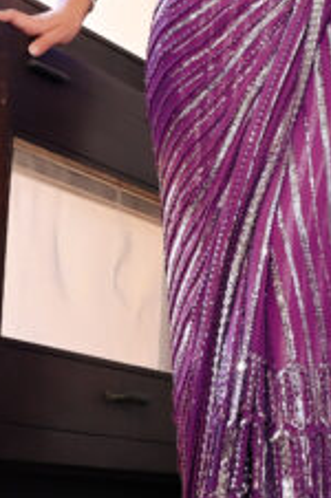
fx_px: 1937
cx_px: 291
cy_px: -216
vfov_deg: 13.9
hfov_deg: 9.7
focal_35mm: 140
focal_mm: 35
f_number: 4.5
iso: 1250
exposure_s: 1/250
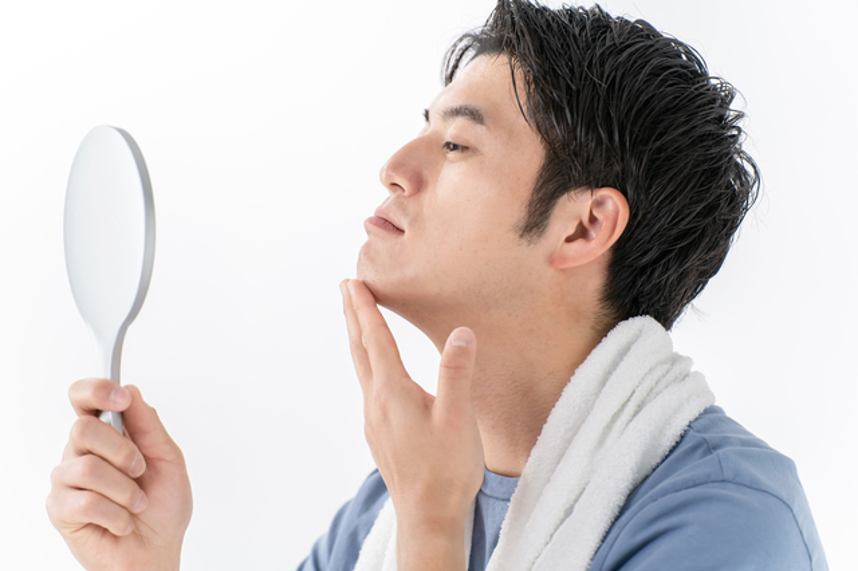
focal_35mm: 180
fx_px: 4288
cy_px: 286
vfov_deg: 7.6
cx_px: 429
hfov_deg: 11.4
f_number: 3.5
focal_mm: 180
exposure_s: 1/200
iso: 200
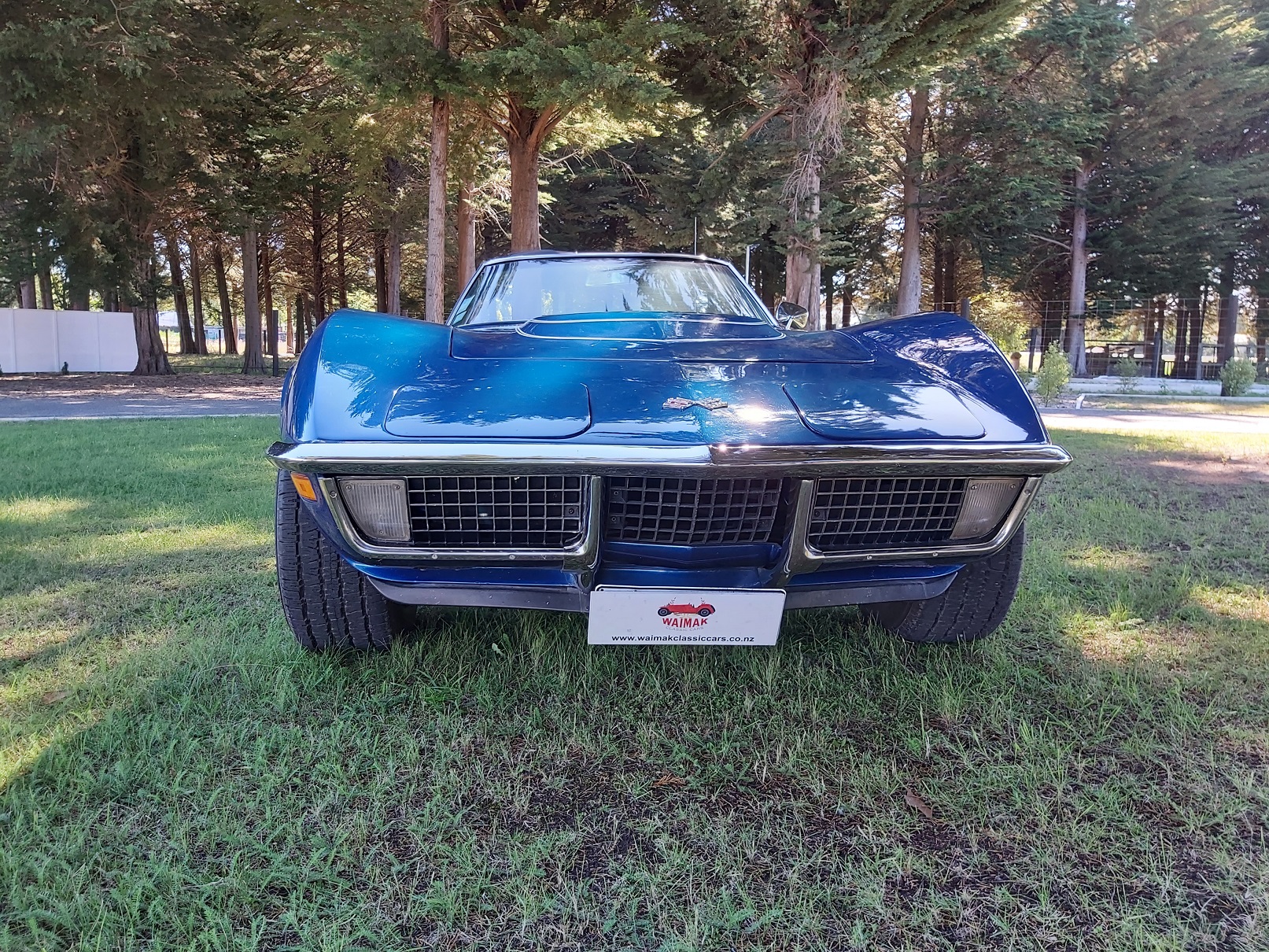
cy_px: 476
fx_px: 953
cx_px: 634
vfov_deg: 53.1
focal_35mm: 26
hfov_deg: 67.3
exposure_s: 1/111
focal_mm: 3.92
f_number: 1.7
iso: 64
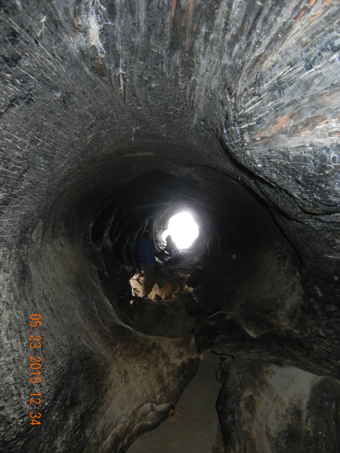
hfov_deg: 46.8
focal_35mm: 30
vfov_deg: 60.0
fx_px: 393
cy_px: 226
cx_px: 170
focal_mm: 5.4
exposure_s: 1/30
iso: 400
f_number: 3.5
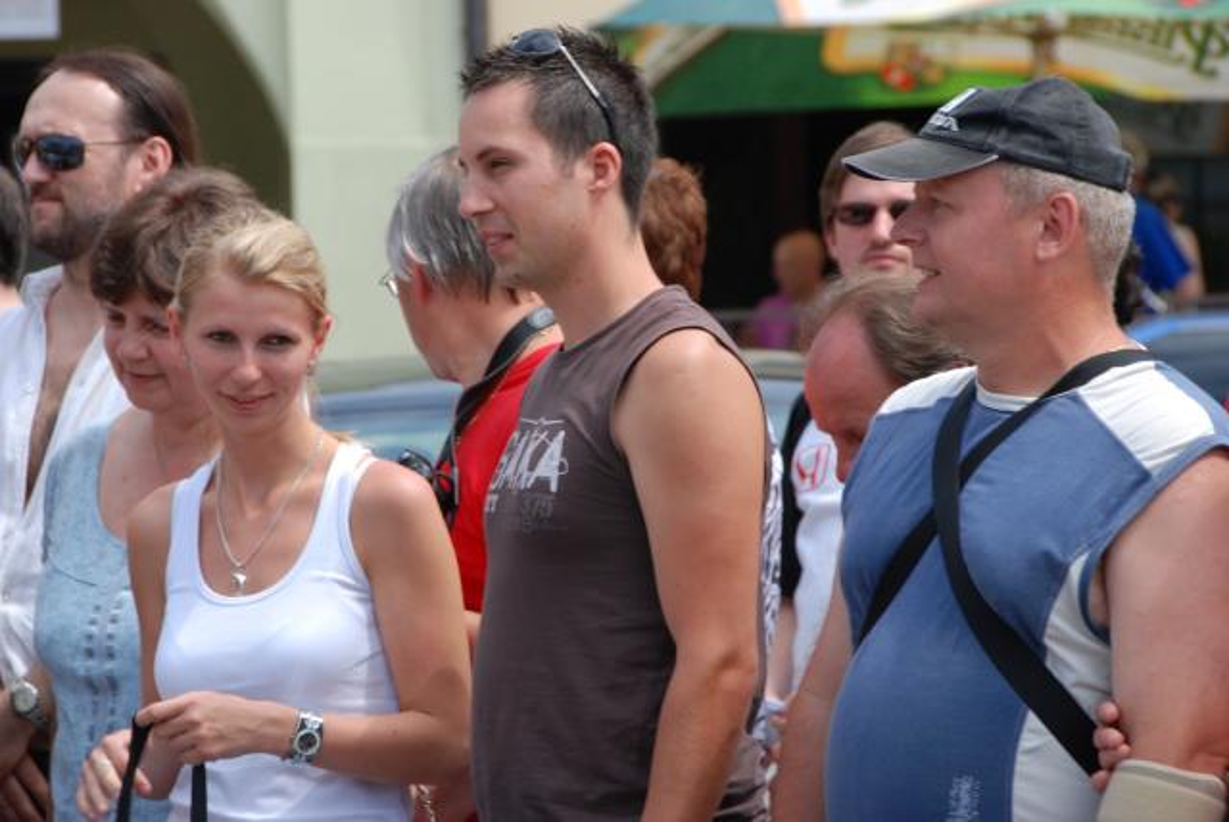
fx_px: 6919
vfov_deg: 6.8
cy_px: 411
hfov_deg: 10.2
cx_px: 614
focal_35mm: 202
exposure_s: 1/250
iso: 200
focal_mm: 135
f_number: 8
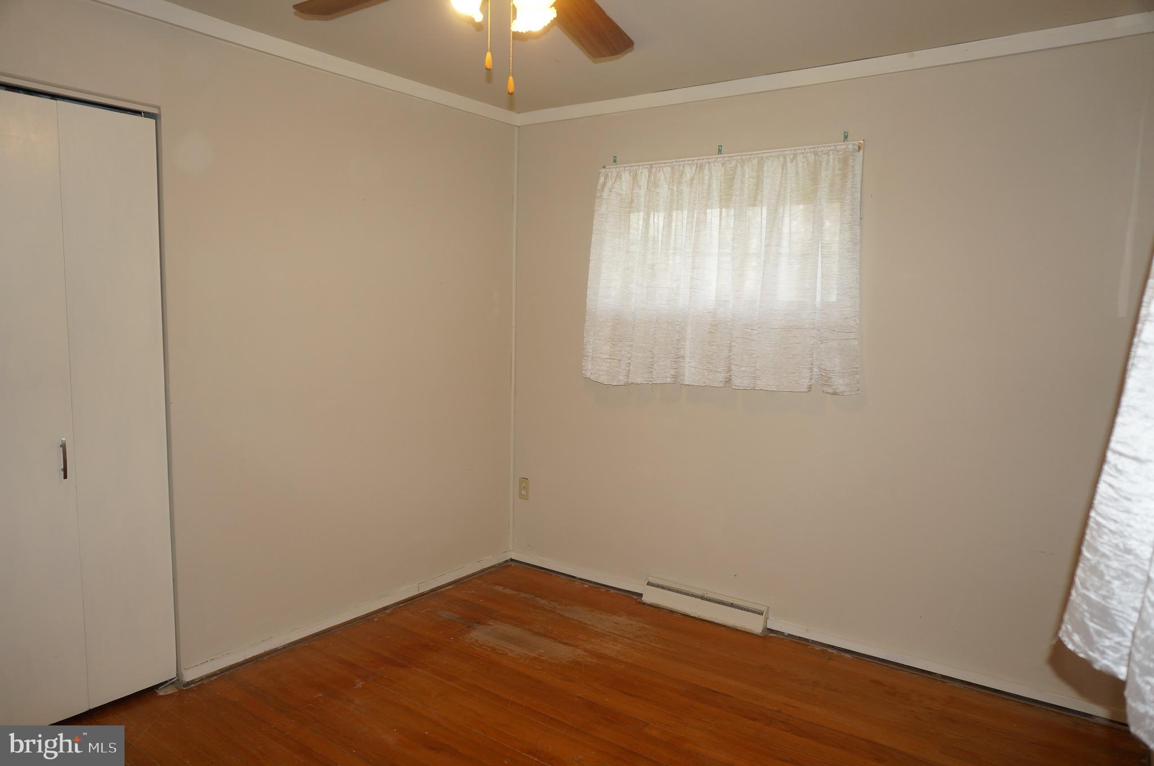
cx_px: 577
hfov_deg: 73.8
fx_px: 768
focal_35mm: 24
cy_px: 383
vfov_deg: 53.0
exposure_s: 1/60
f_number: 4
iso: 160
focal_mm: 16
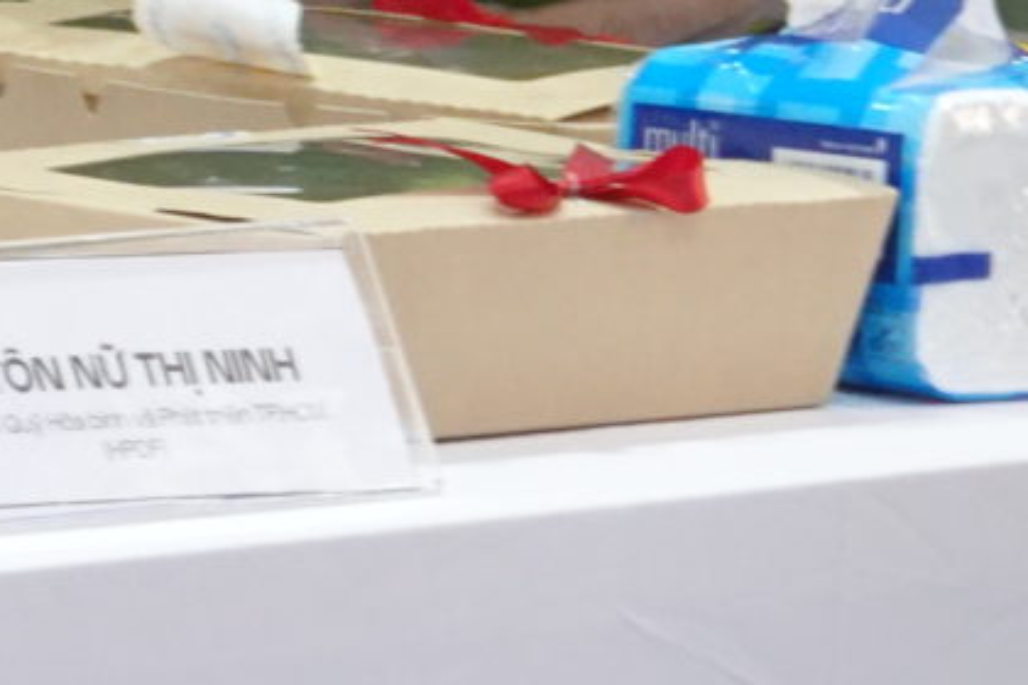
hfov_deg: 2.4
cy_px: -848
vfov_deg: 1.6
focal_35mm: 848
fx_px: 24213
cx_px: -2046
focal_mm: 51.14
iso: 800
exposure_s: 1/25
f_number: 4
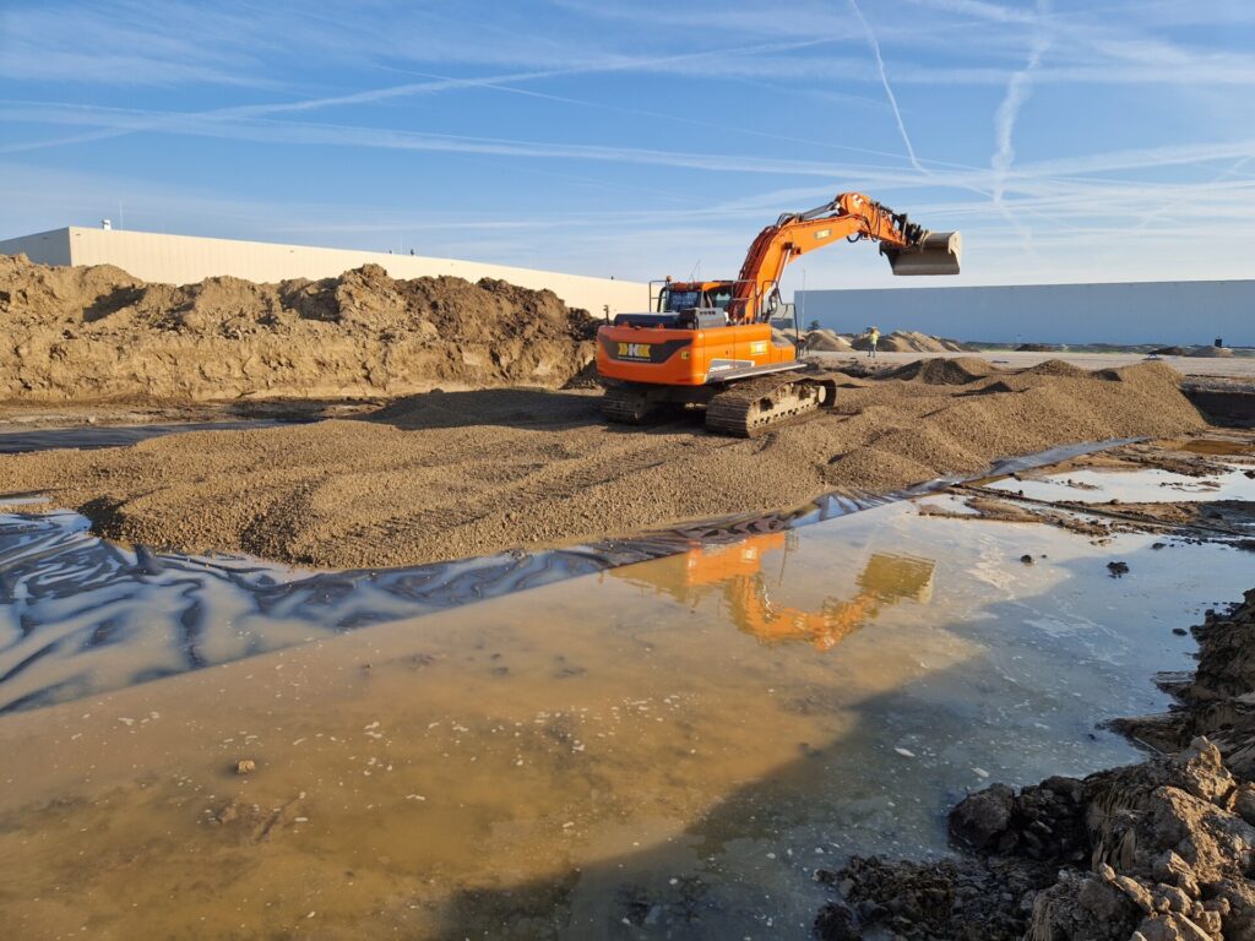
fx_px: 834
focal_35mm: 23
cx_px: 628
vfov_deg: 58.9
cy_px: 470
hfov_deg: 73.9
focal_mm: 5.4
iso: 50
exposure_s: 1/998
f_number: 1.8
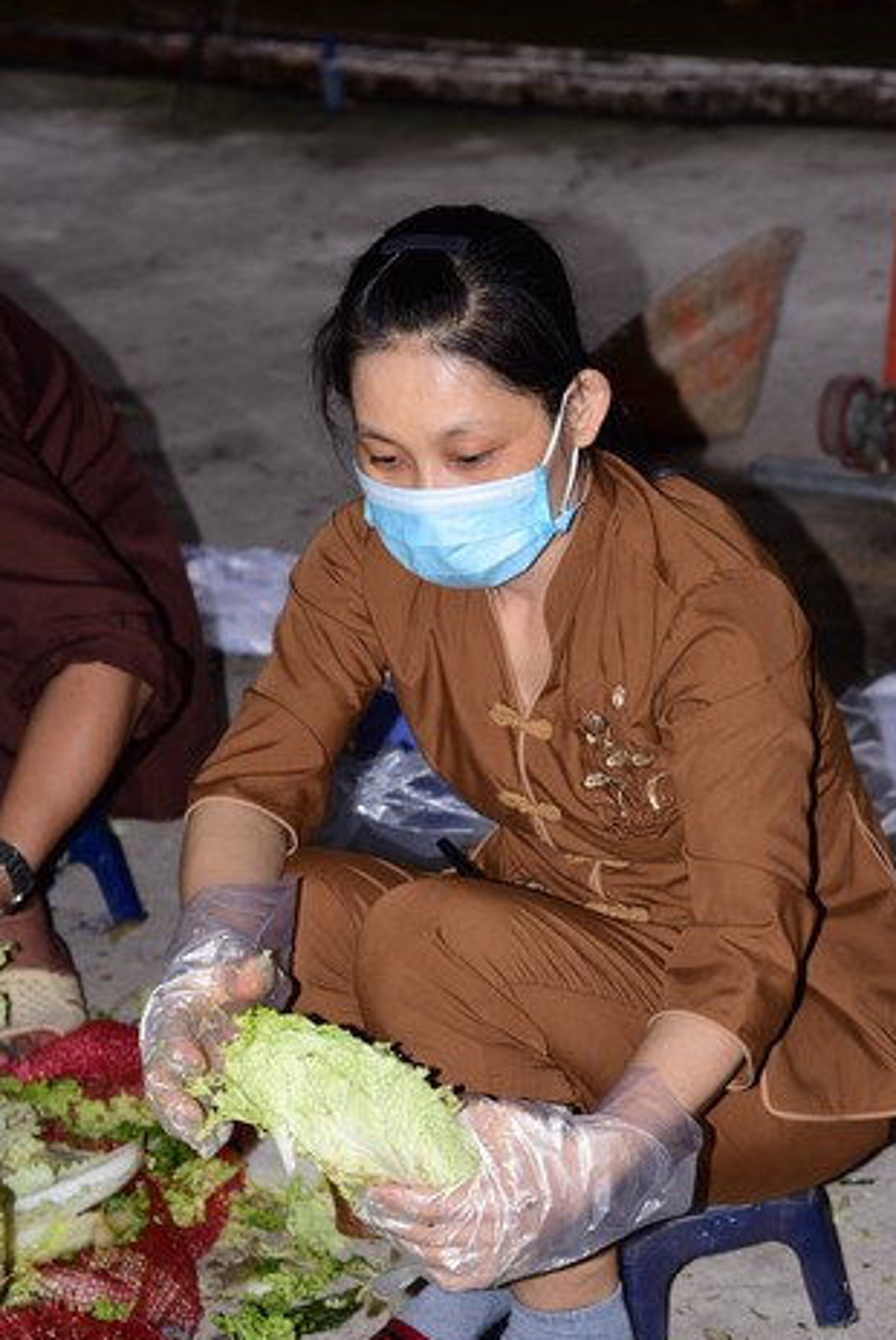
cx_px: 465
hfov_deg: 11.5
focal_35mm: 119
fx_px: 4436
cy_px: 739
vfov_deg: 17.2
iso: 400
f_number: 5.6
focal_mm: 85
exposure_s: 1/125
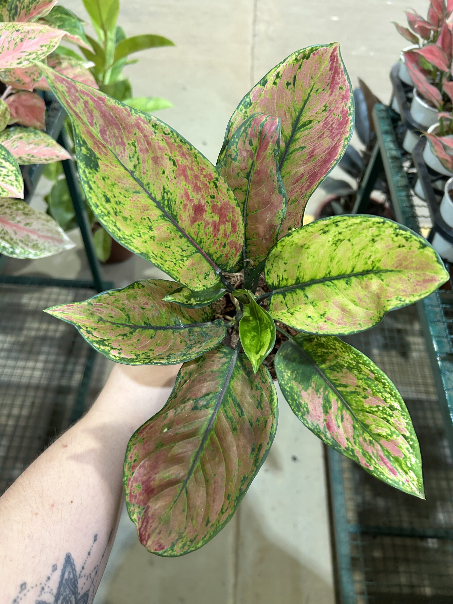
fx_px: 454
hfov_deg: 53.1
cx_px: 226
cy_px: 302
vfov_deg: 67.3
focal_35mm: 26
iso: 200
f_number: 1.5
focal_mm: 5.7
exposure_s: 1/60
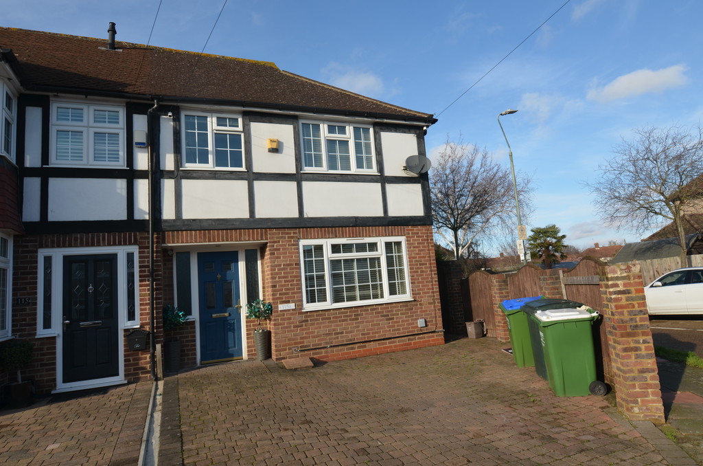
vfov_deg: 59.3
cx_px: 352
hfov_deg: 81.3
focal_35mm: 21
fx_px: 409
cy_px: 233
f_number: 8
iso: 140
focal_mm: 14
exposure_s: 1/250
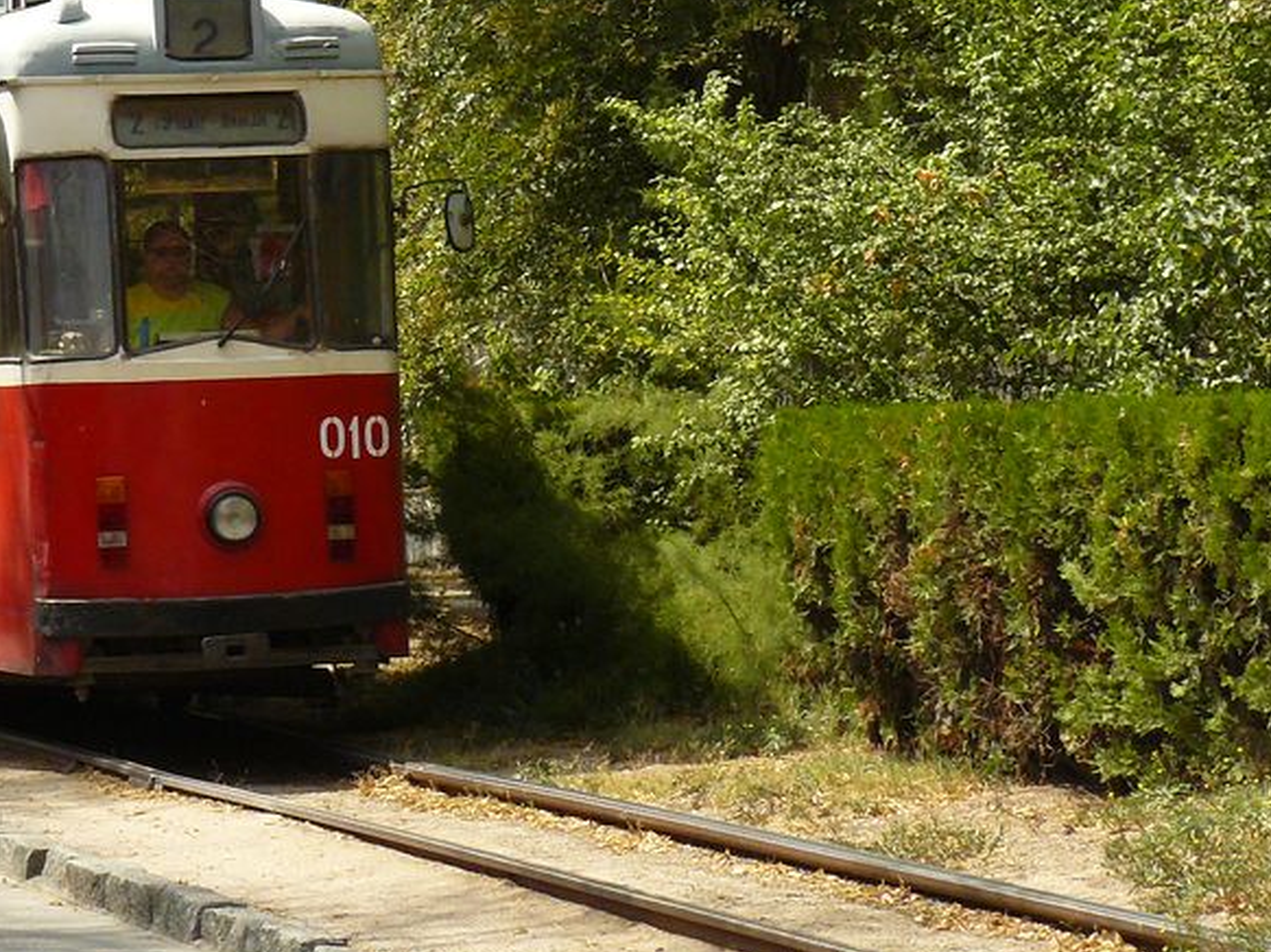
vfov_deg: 8.1
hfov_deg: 10.8
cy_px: 144
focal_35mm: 183
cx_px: 271
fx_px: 6716
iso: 200
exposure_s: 1/400
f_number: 5.6
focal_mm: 17.3
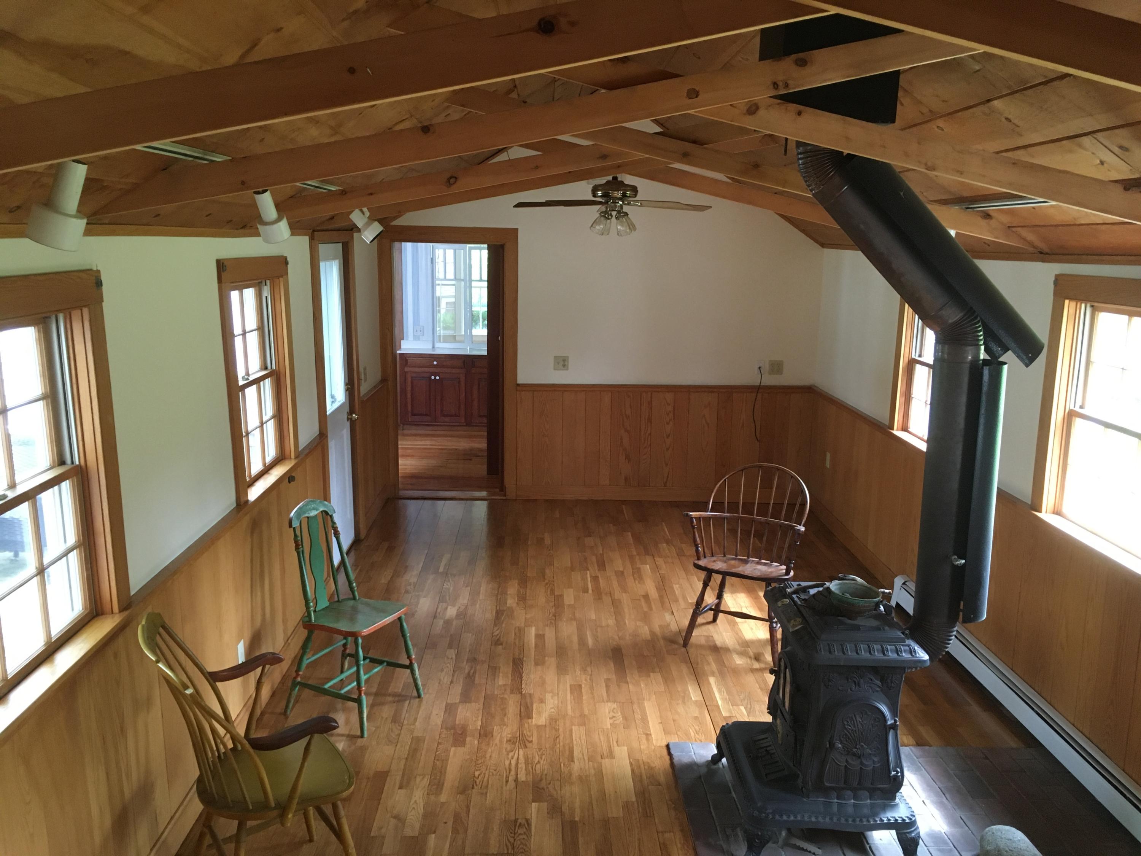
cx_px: 570
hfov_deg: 61.7
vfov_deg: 48.2
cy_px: 428
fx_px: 956
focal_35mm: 29
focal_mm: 4.15
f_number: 2.2
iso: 160
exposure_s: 1/30
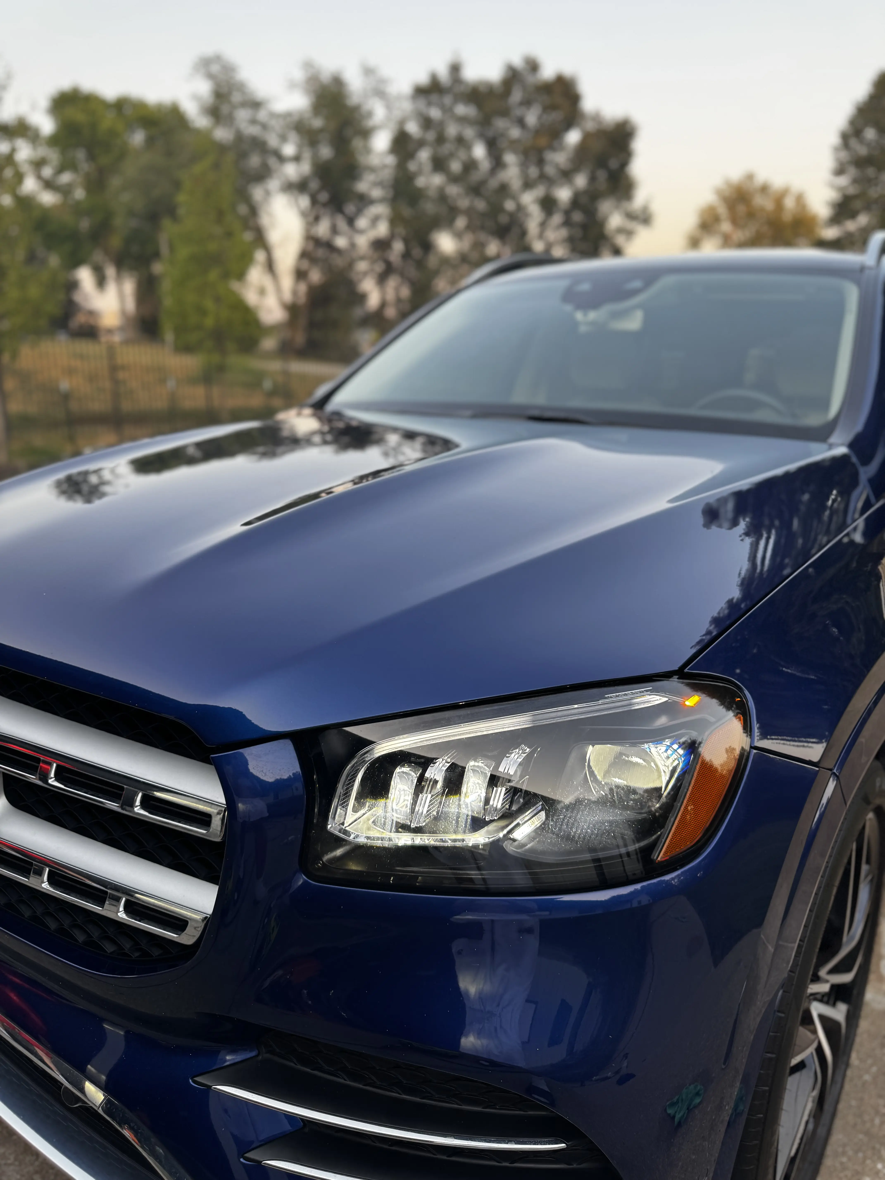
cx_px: 442
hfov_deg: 56.8
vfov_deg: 71.6
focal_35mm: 24
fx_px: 818
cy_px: 590
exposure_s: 1/150
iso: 64
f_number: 1.78
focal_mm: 6.76
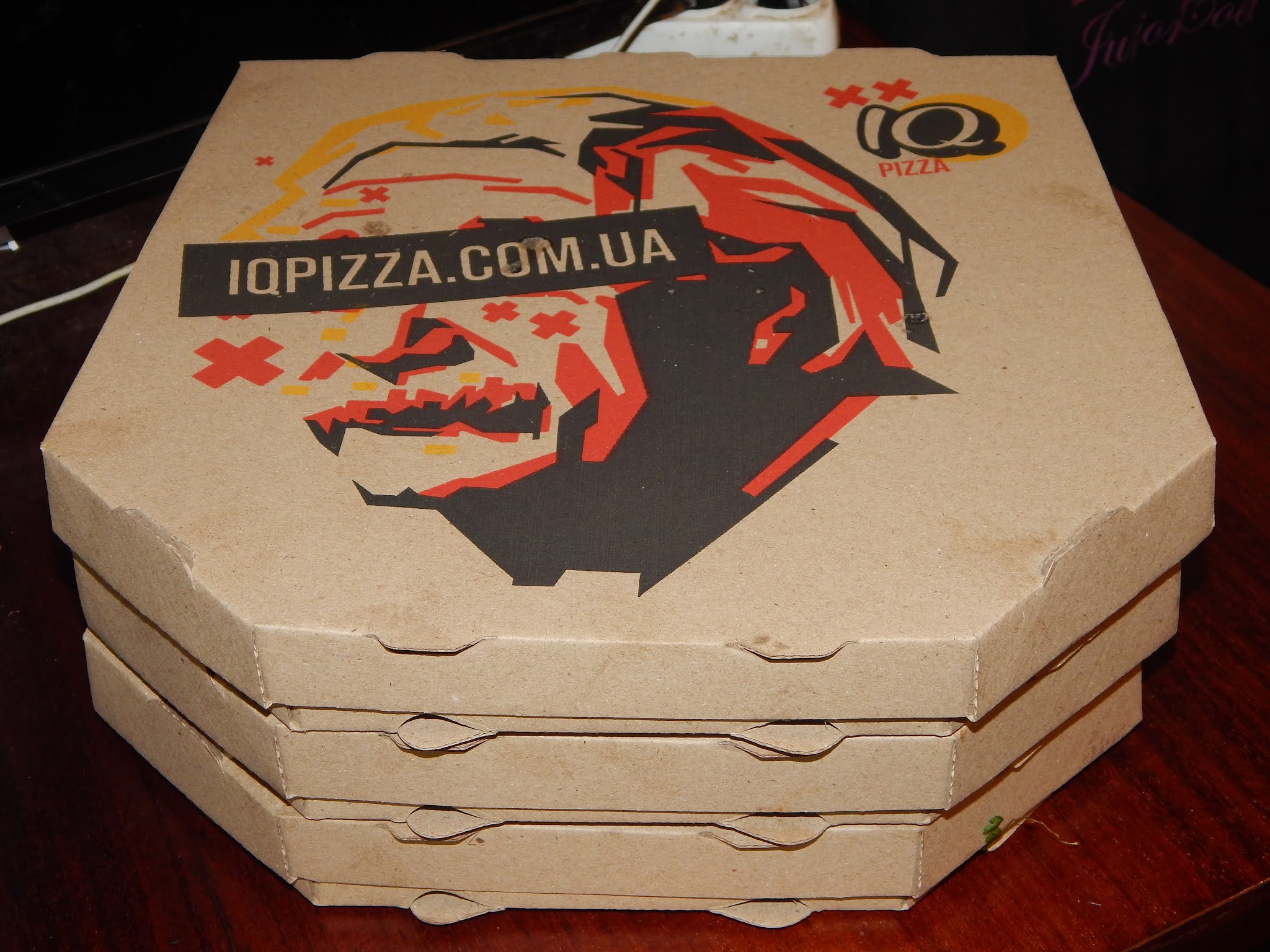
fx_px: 1761
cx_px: 635
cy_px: 476
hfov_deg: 39.7
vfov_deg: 30.3
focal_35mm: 48
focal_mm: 8.6
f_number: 3.7
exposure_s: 1/30
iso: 200
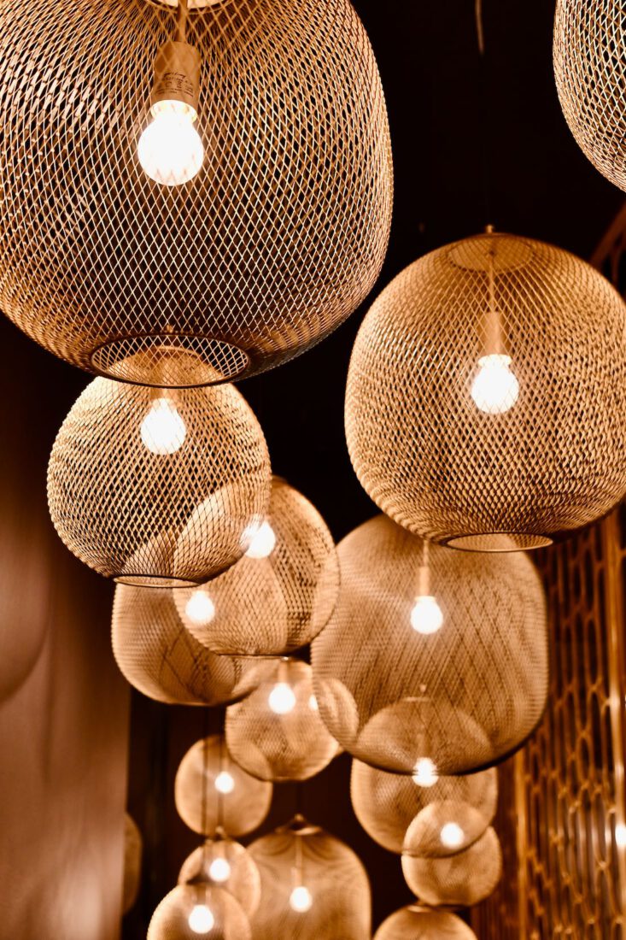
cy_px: 470
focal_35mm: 36
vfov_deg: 53.1
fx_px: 939
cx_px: 313
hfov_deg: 36.9
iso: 800
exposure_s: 1/200
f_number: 2.8
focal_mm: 24
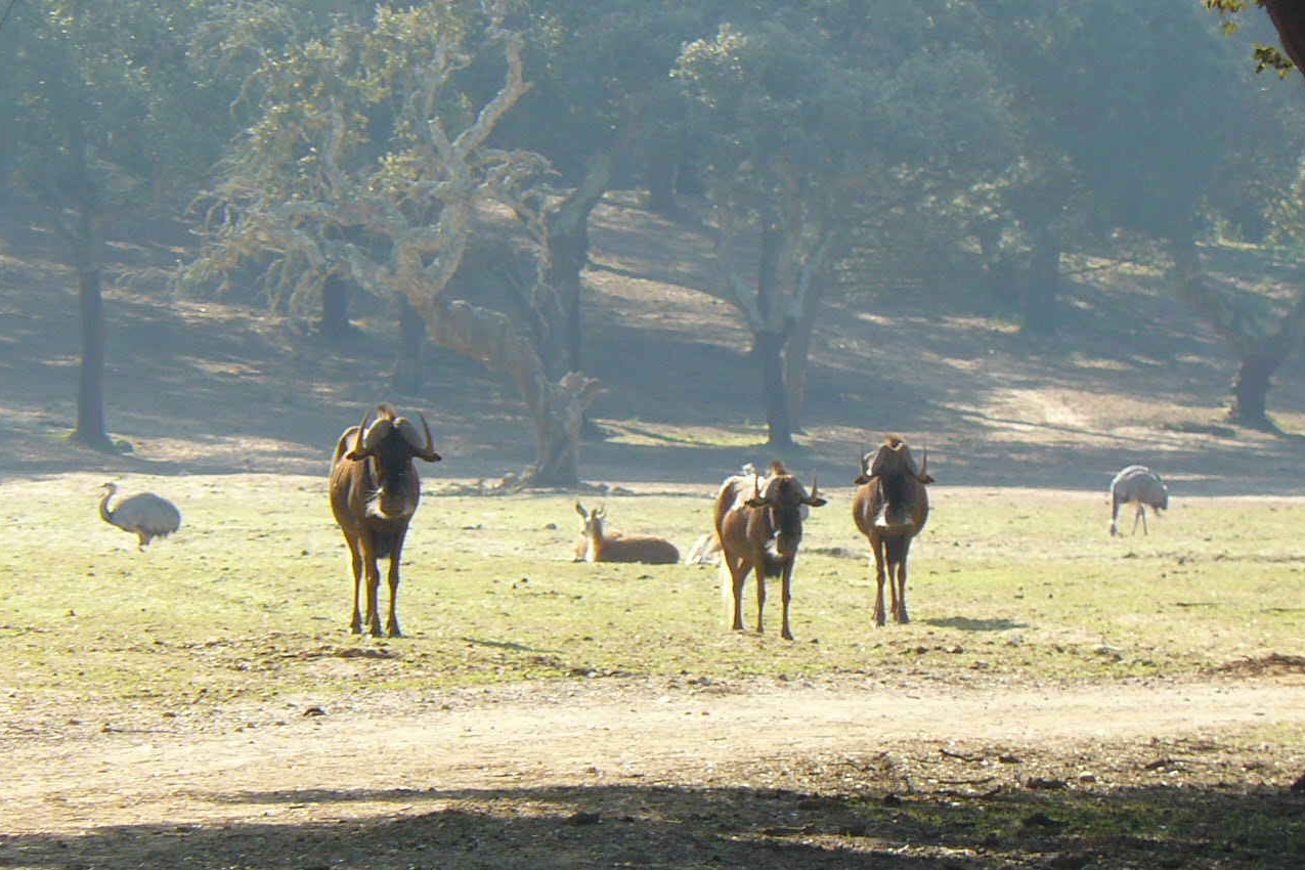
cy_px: 467
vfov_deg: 3.4
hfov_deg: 5.1
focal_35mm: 401
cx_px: 652
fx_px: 14535
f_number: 4
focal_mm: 42.6
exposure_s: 1/250
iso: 100
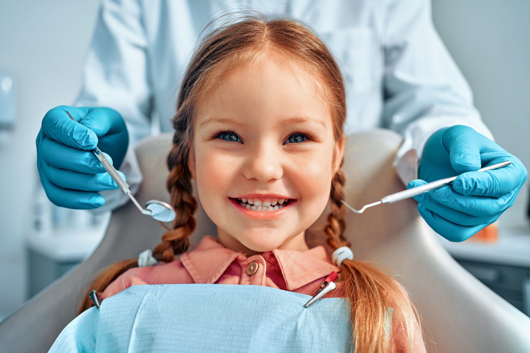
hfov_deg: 54.4
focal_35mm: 35
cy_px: 176
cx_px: 265
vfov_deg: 37.9
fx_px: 515
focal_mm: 35
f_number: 2.5
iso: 320
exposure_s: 1/160
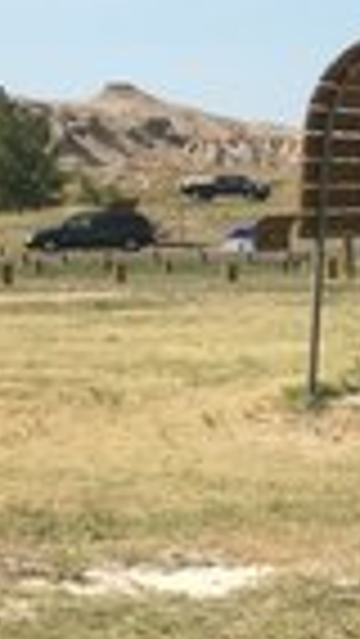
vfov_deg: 17.9
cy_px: 441
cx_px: 970
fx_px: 2017
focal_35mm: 119
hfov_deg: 8.9
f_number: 2.2
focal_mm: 4.15
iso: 25
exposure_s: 1/2024
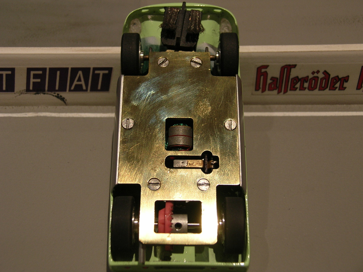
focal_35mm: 58
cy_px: 136
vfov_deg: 25.2
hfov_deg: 33.3
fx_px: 608
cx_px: 182
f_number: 3.1
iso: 50
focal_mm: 9.6
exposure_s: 1/28.8
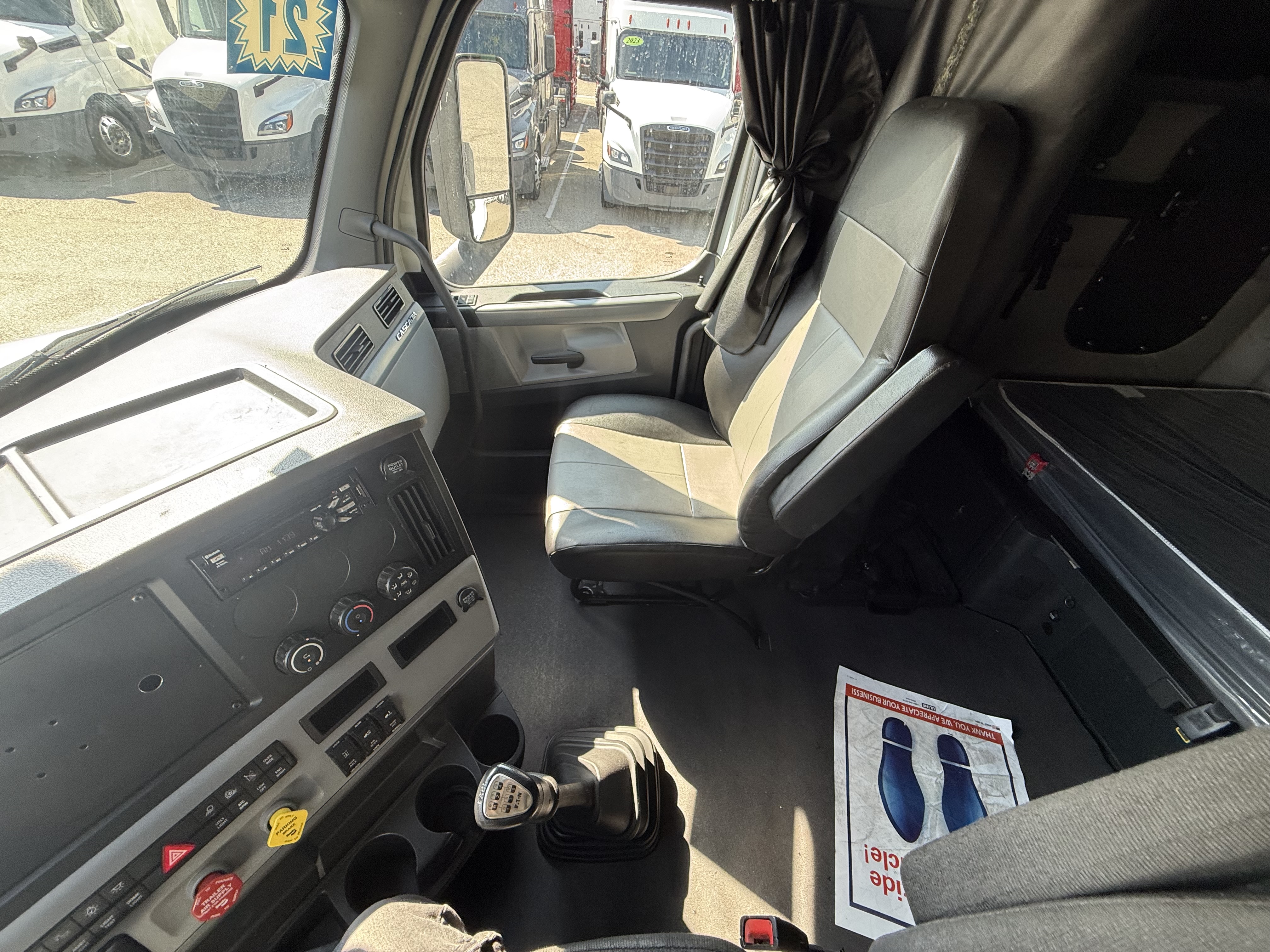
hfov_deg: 102.1
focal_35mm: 14
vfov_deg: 85.7
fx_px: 514
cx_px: 635
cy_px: 476
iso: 80
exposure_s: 1/99
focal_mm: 2.22
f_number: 2.2
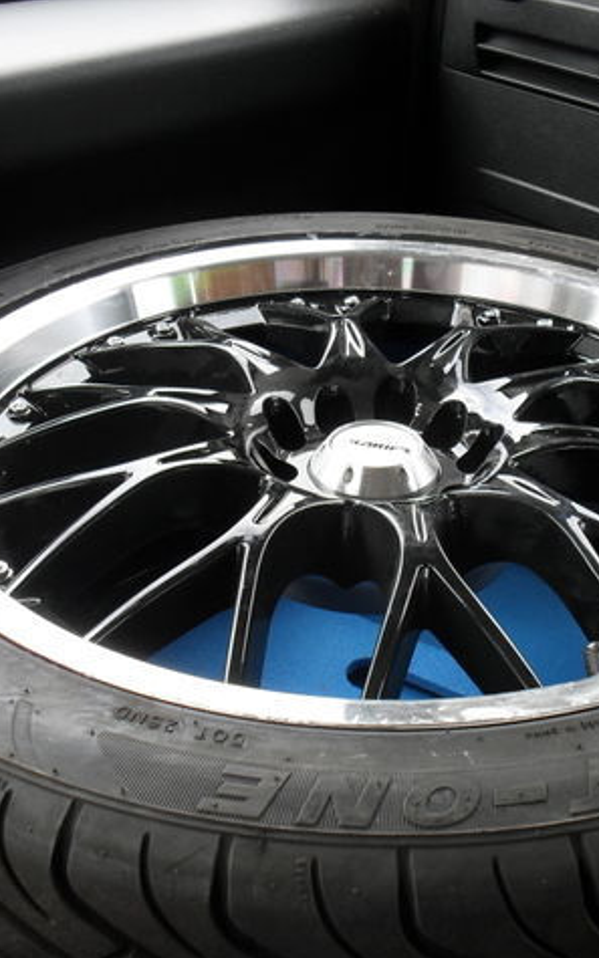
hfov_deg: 25.7
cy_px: 482
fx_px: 1306
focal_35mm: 50
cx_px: 387
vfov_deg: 40.3
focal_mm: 6.3
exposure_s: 1/45
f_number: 3.2
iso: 100
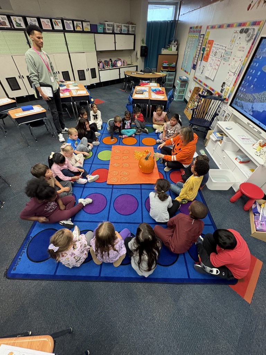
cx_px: 133
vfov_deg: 102.1
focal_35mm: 14
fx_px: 143
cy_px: 178
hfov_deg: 85.7
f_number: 2.2
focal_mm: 2.22
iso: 250
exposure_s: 1/60
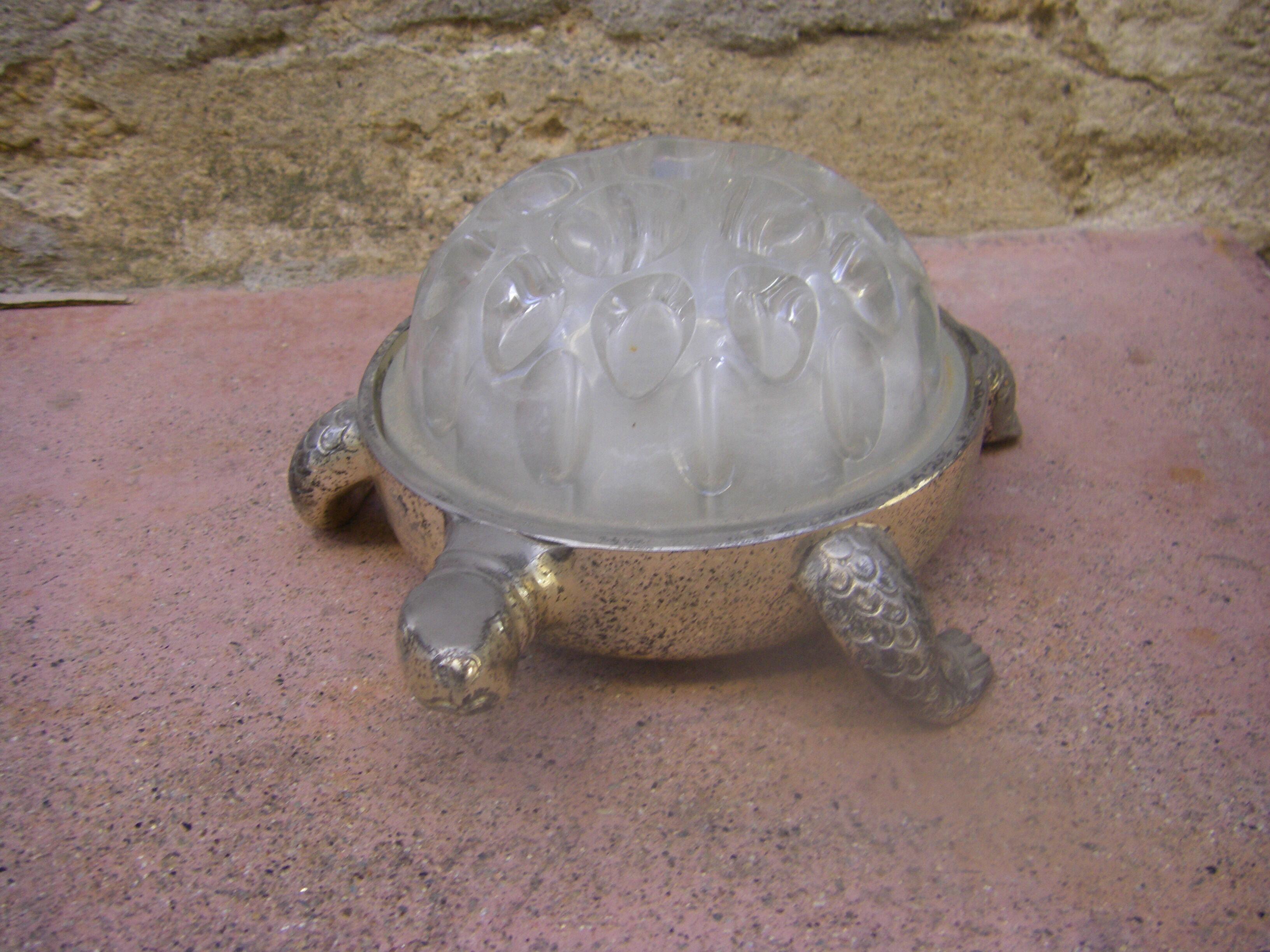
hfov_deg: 49.0
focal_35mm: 38
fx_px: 1394
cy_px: 476
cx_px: 635
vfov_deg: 37.7
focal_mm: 6.3
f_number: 3.5
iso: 125
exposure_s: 1/50
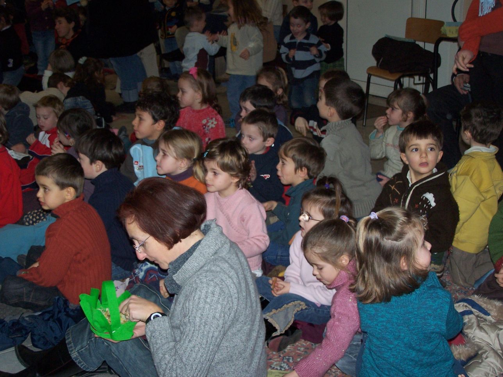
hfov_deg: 32.7
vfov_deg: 24.8
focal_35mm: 59
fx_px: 857
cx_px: 252
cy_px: 188
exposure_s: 1/60
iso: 140
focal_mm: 9.8
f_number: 3.1
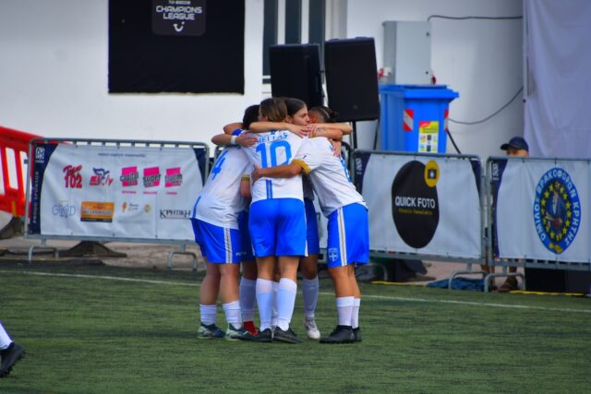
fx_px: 7389
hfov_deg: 4.6
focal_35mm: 450
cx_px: 296
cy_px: 197
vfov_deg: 3.1
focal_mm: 300
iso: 250
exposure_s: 1/800
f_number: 9
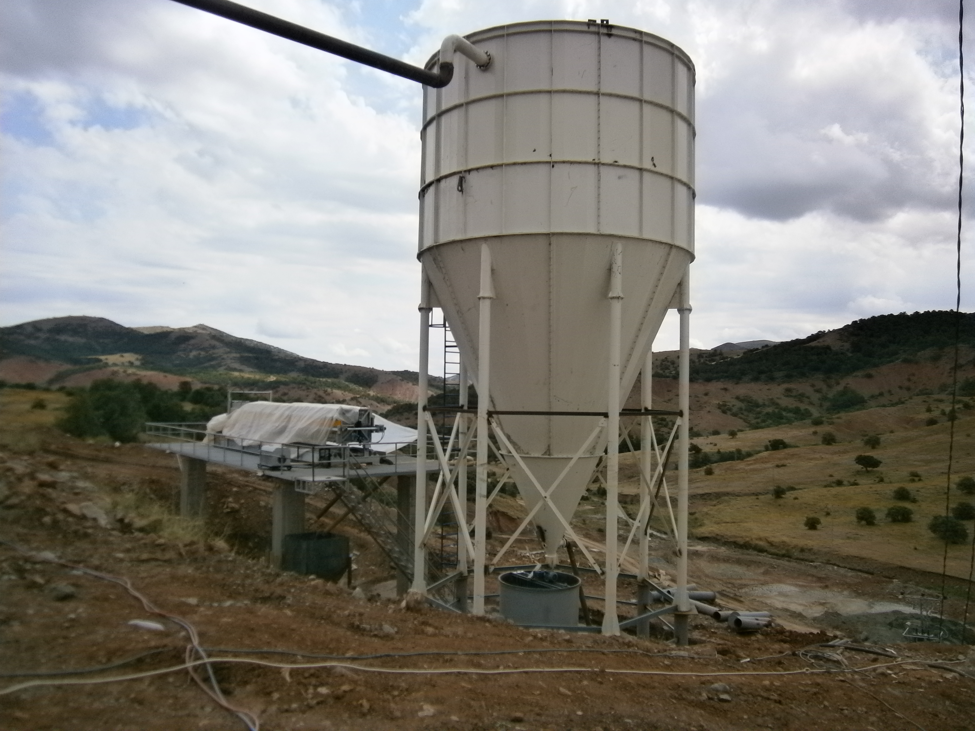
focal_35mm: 26
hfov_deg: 67.3
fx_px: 732
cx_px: 488
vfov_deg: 53.1
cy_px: 366
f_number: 8
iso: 80
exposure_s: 1/250
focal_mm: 4.7
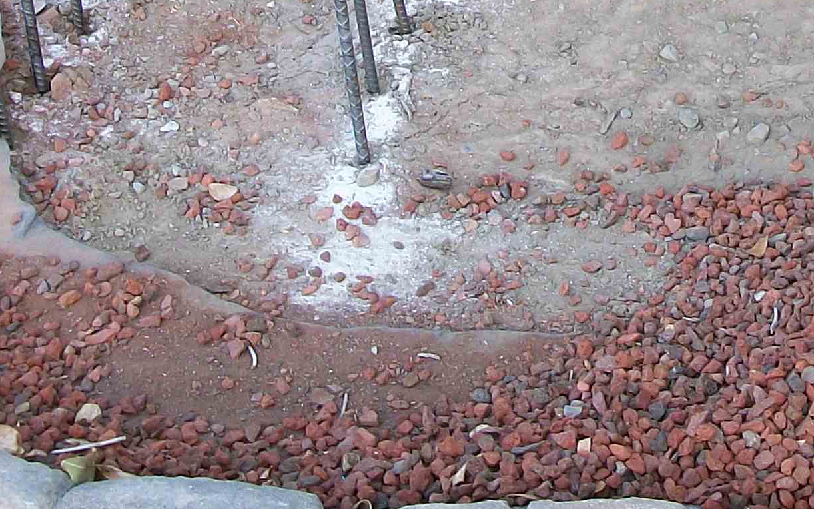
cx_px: 676
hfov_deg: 18.6
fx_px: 2463
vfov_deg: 11.3
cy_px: -277
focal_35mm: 111
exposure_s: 1/60
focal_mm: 5.7
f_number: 2.9
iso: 80
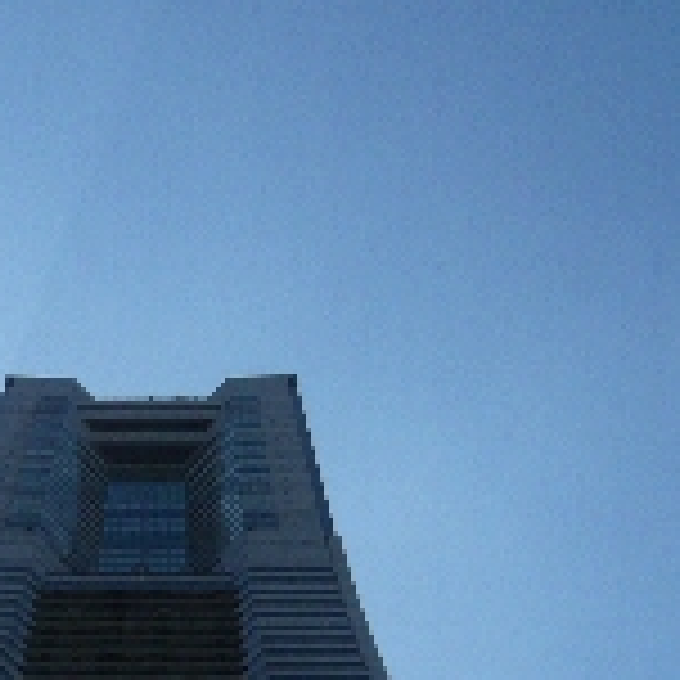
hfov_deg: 24.7
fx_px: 1534
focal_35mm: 69
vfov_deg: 24.8
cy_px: 498
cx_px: 158
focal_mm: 4.6
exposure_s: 1/320
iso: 100
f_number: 8
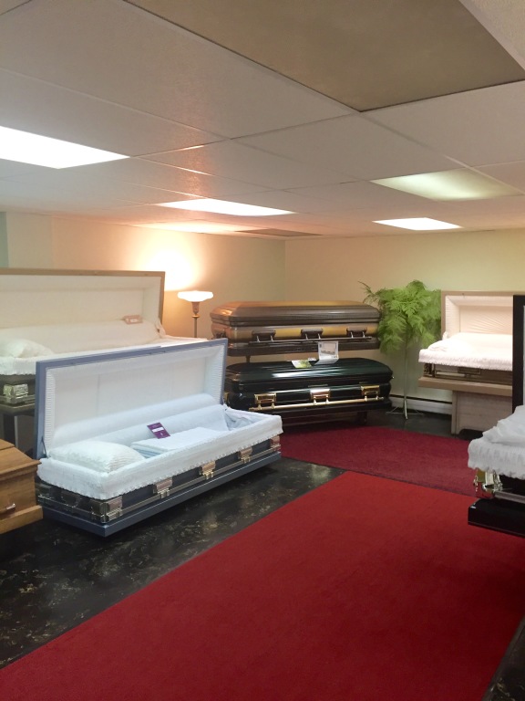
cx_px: 262
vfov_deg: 61.7
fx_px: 586
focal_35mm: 29
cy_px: 350
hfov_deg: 48.2
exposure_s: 1/30
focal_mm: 4.15
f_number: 2.2
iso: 80
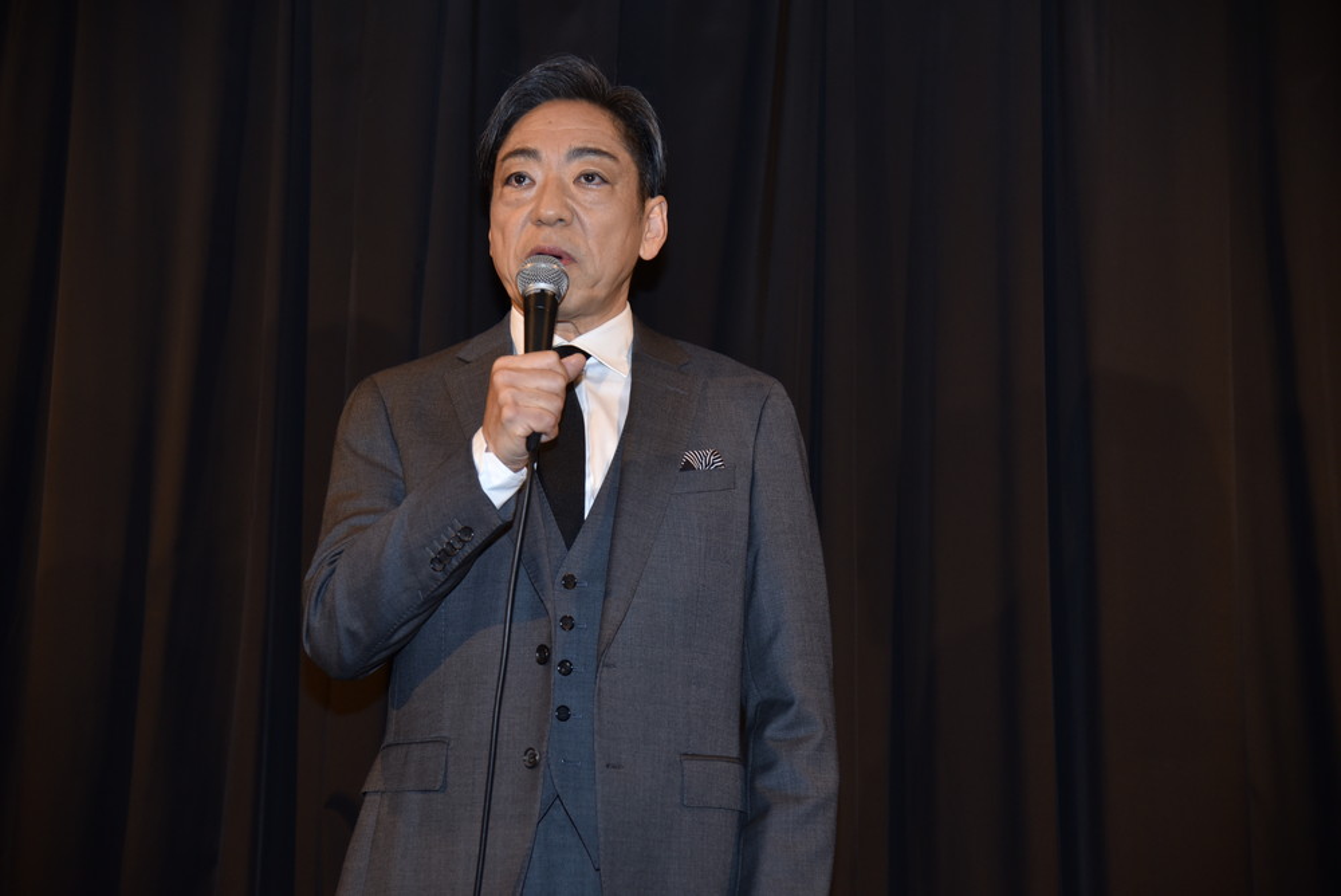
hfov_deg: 28.8
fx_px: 2609
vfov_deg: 19.5
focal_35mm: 70
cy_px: 448
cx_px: 670
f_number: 4
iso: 640
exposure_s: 1/125
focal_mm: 70
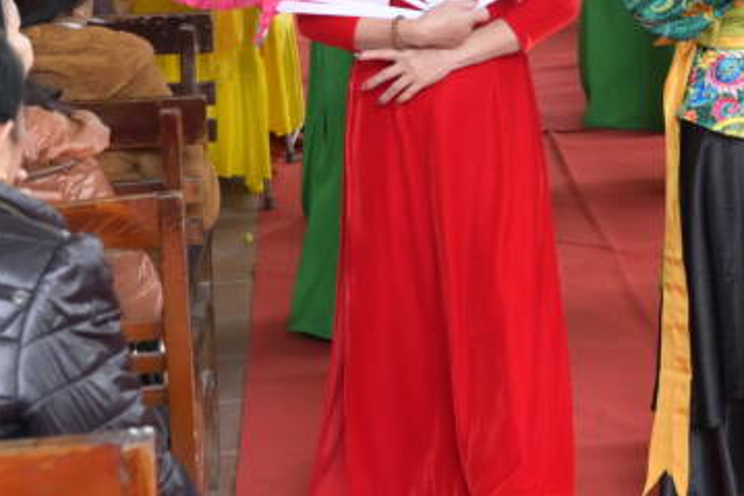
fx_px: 2004
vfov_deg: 13.6
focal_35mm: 97
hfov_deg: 20.3
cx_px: 750
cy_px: -151
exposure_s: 1/160
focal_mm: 29
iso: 2000
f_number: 4
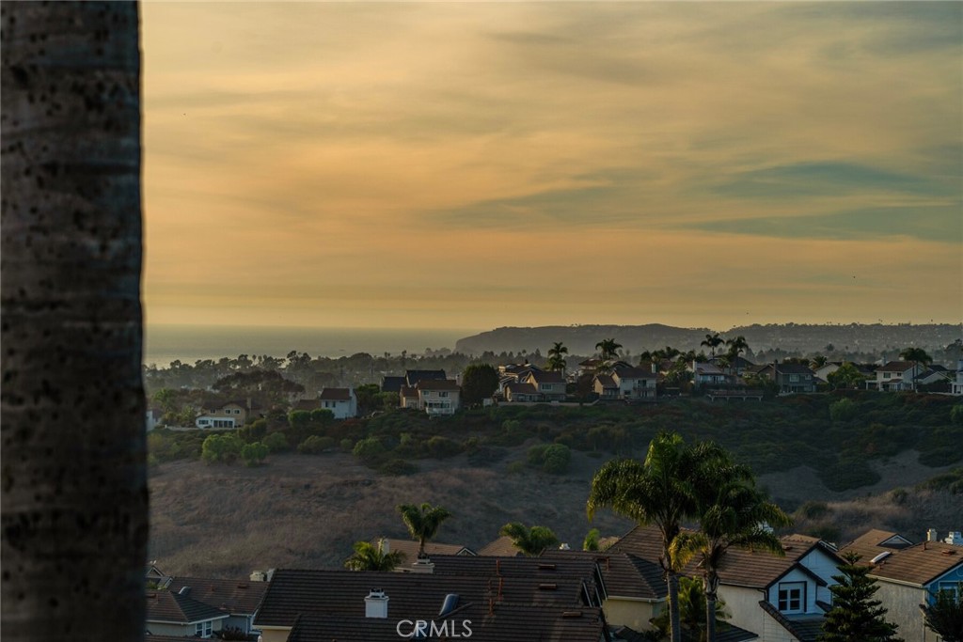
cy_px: 321
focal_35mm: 105
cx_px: 482
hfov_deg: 19.5
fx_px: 2809
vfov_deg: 13.0
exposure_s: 1/500
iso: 100
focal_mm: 105
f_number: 7.1
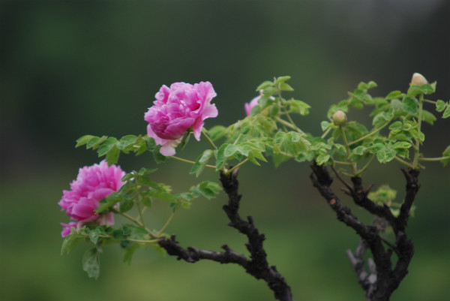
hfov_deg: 6.9
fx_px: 3753
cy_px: 150
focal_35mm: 300
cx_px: 225
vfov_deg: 4.6
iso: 400
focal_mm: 200
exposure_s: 1/200
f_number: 2.8
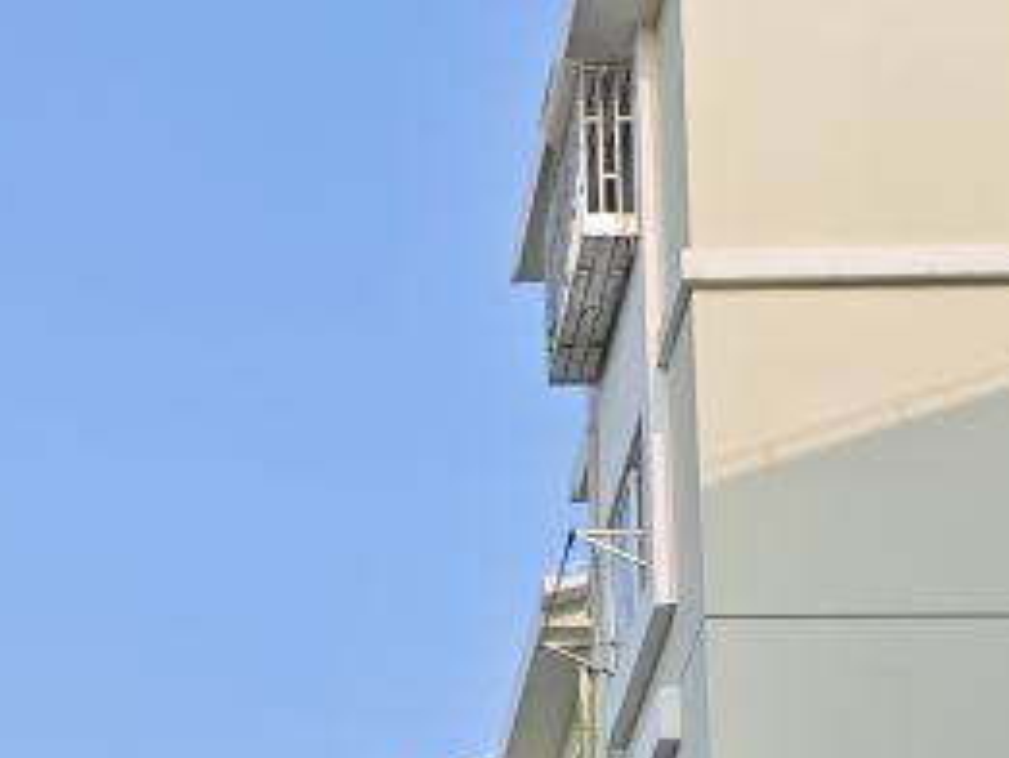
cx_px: -108
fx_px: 2741
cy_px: 1441
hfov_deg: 19.9
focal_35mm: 94
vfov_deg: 13.7
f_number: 2
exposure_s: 1/1340
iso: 50
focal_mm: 8.72
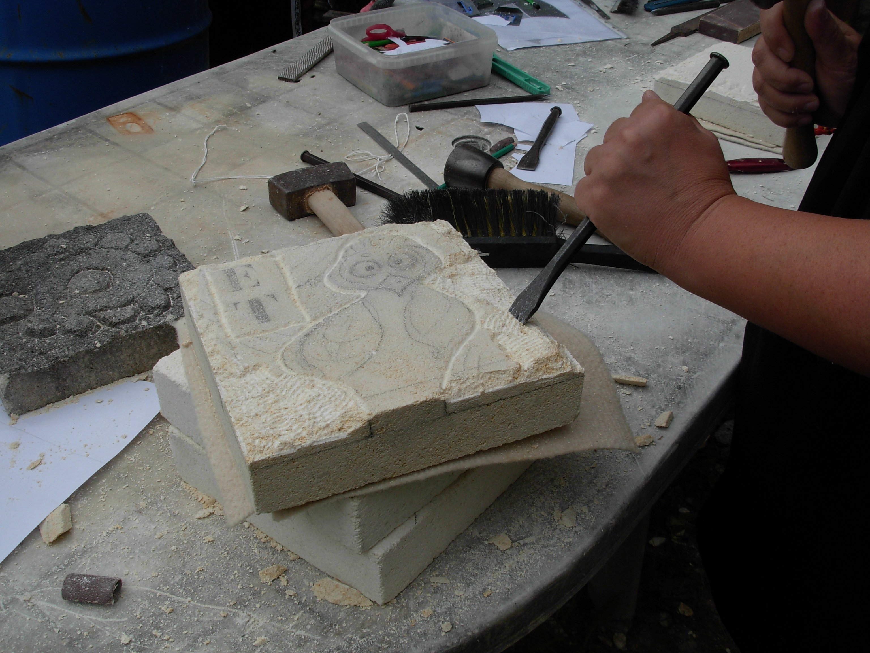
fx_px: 955
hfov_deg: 49.0
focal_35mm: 38
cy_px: 326
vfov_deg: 37.7
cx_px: 435
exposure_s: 1/683
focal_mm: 6.3
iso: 79
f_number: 4.9
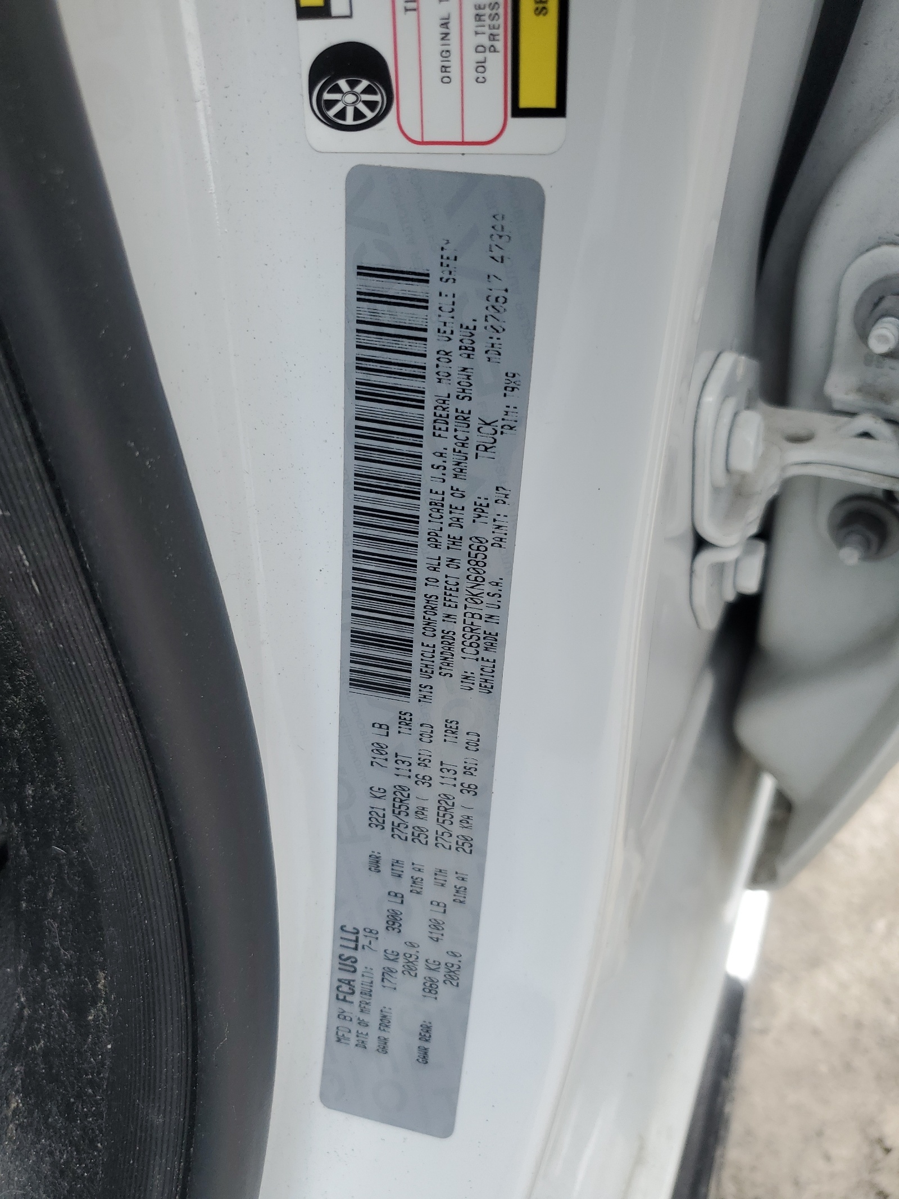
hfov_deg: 53.1
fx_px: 900
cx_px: 450
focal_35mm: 26
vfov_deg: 67.3
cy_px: 600
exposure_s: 1/588
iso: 50
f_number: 1.5
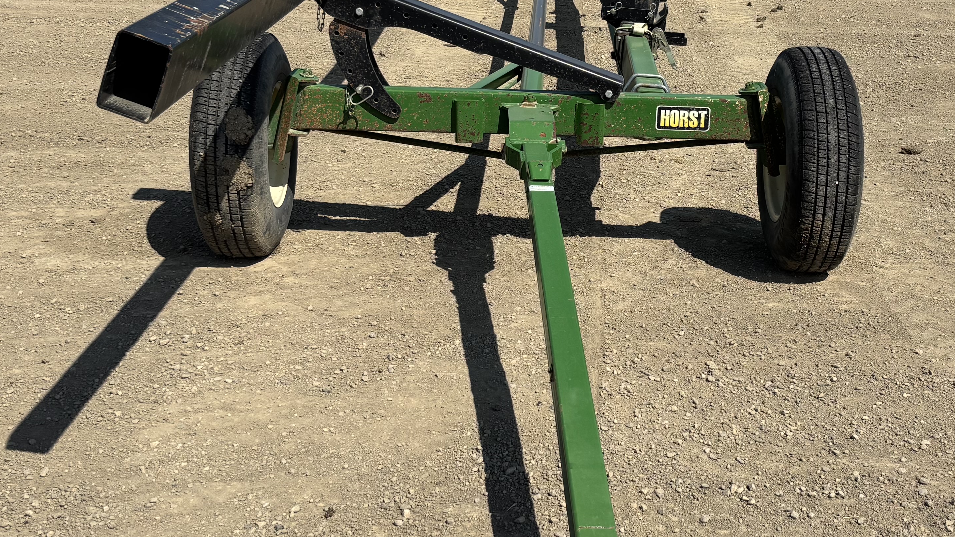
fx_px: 1418
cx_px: 566
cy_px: 154
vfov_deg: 21.3
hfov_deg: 37.1
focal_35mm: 56
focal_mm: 5.96
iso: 50
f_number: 1.6
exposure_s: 1/5348
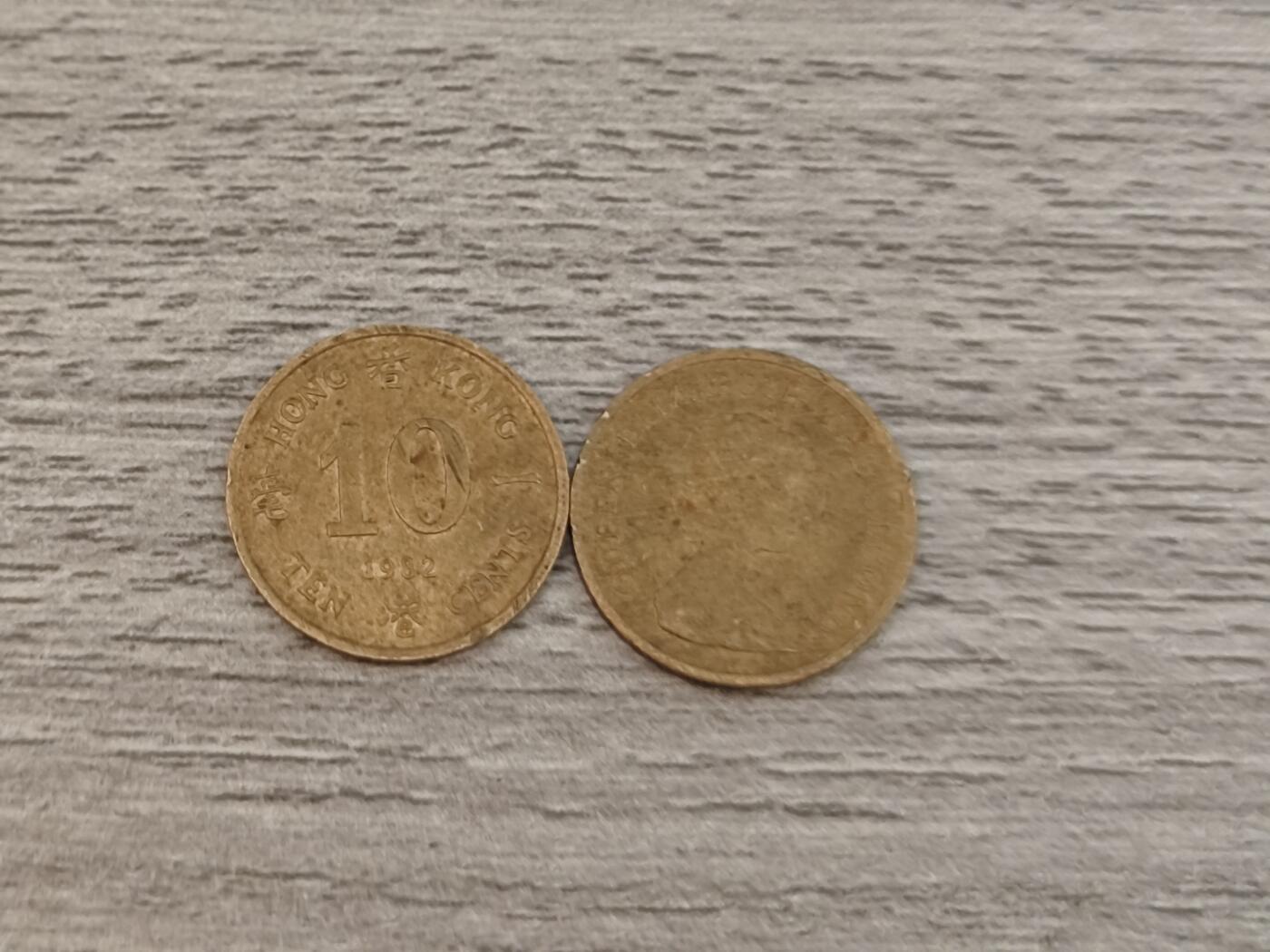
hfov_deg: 26.0
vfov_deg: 19.6
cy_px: 476
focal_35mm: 75
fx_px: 2752
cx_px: 635
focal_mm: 8.7
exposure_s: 1/50
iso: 500
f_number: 1.9
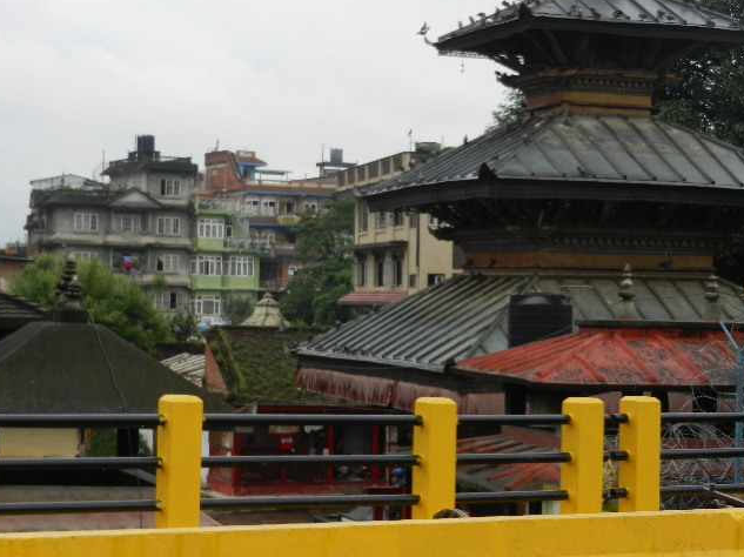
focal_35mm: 86
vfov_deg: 17.1
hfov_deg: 22.8
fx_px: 1847
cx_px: 344
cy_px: 270
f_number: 4.6
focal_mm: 12.3
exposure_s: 1/500
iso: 160
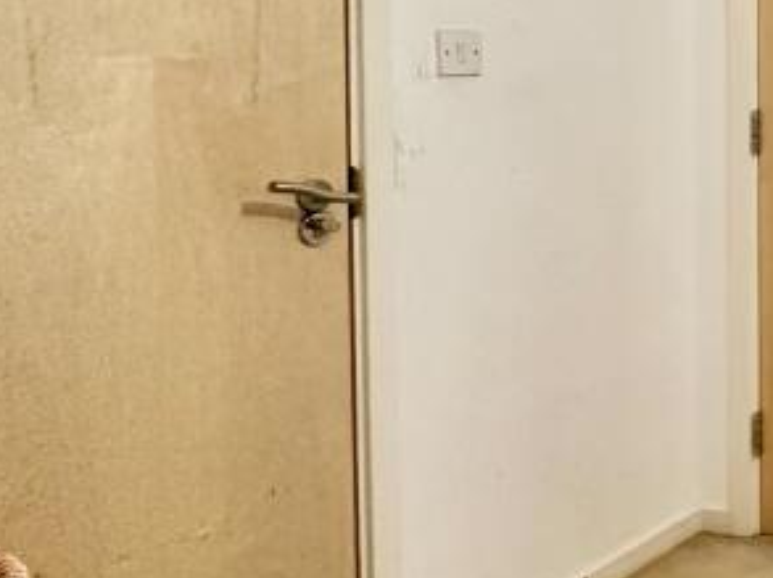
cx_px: 1293
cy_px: 82
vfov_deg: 28.7
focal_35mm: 49
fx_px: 1093
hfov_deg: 24.4
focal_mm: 2.22
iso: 250
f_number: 2.2
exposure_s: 1/50
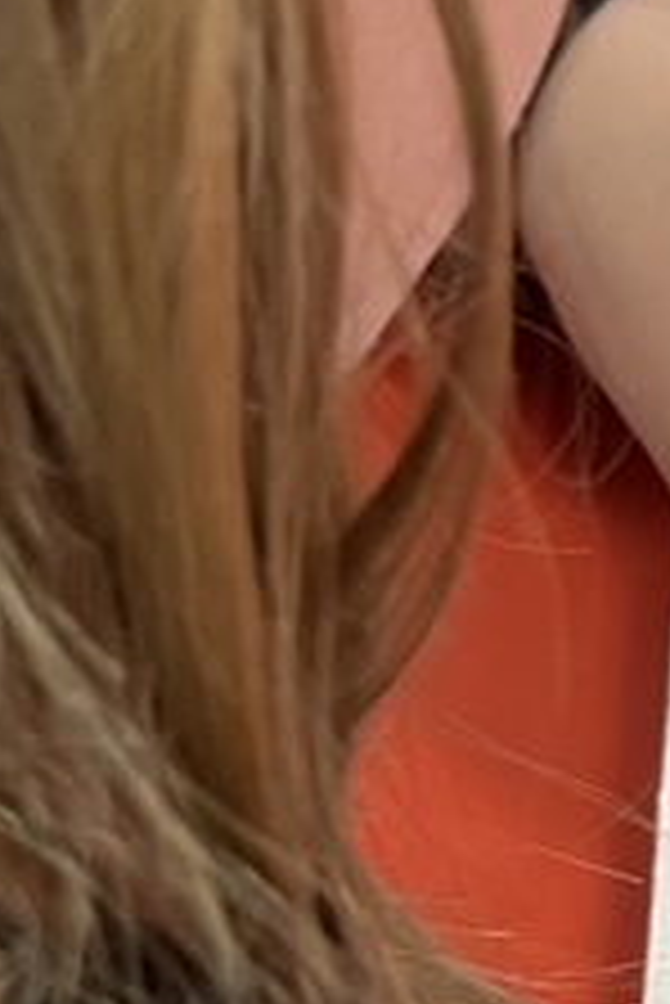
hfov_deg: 10.4
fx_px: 3456
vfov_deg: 16.2
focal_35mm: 124
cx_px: 1223
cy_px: 950
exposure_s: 1/60
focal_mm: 5.1
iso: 100
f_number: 1.6
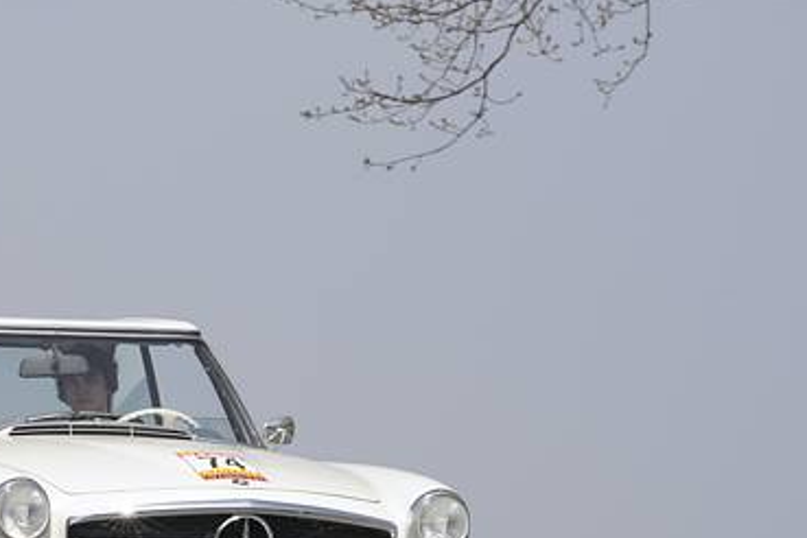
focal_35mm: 476
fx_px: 10669
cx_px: 2
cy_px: 538
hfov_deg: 4.3
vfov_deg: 2.9
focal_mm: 220
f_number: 14
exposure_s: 1/250
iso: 200
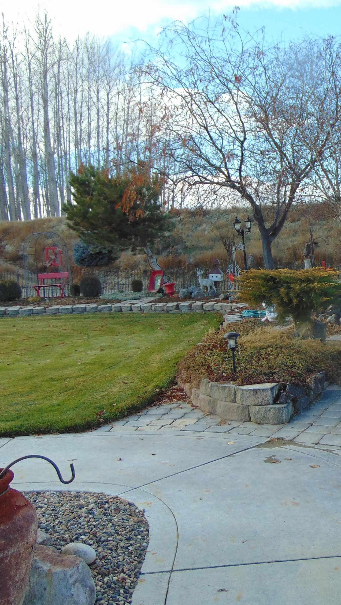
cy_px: 303
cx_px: 303
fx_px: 595
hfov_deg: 30.7
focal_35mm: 37
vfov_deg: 54.0
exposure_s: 1/250
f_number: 3
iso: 80
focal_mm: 4.5
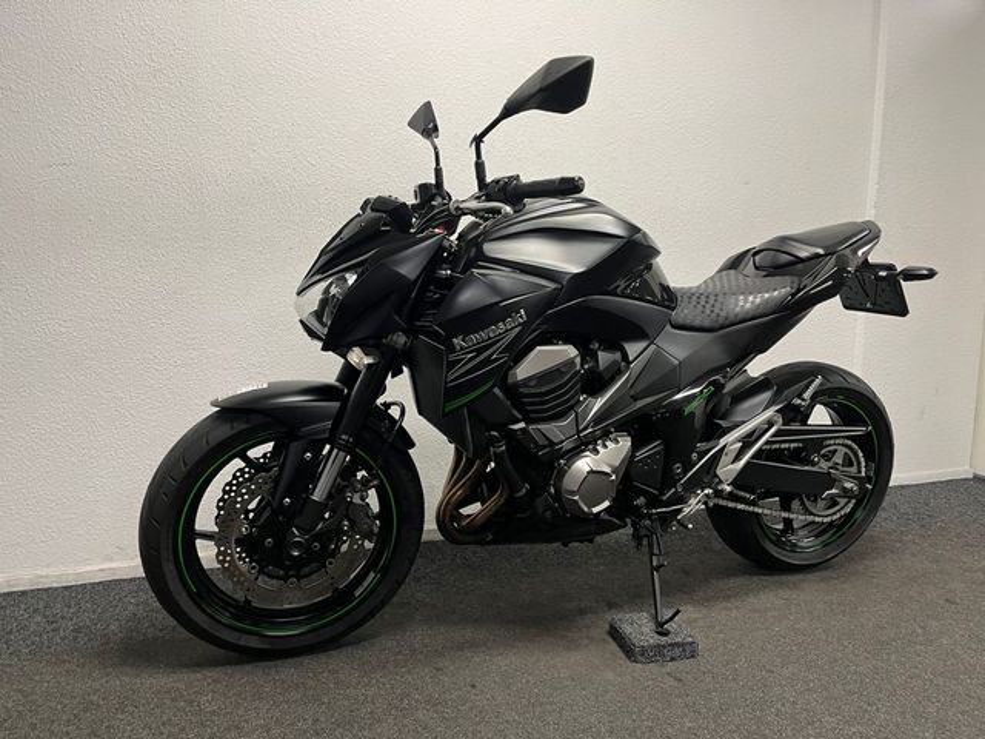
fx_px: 740
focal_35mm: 26
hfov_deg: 67.3
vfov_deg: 53.1
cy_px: 370
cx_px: 492
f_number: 1.6
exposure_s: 1/50
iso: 80
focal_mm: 5.1
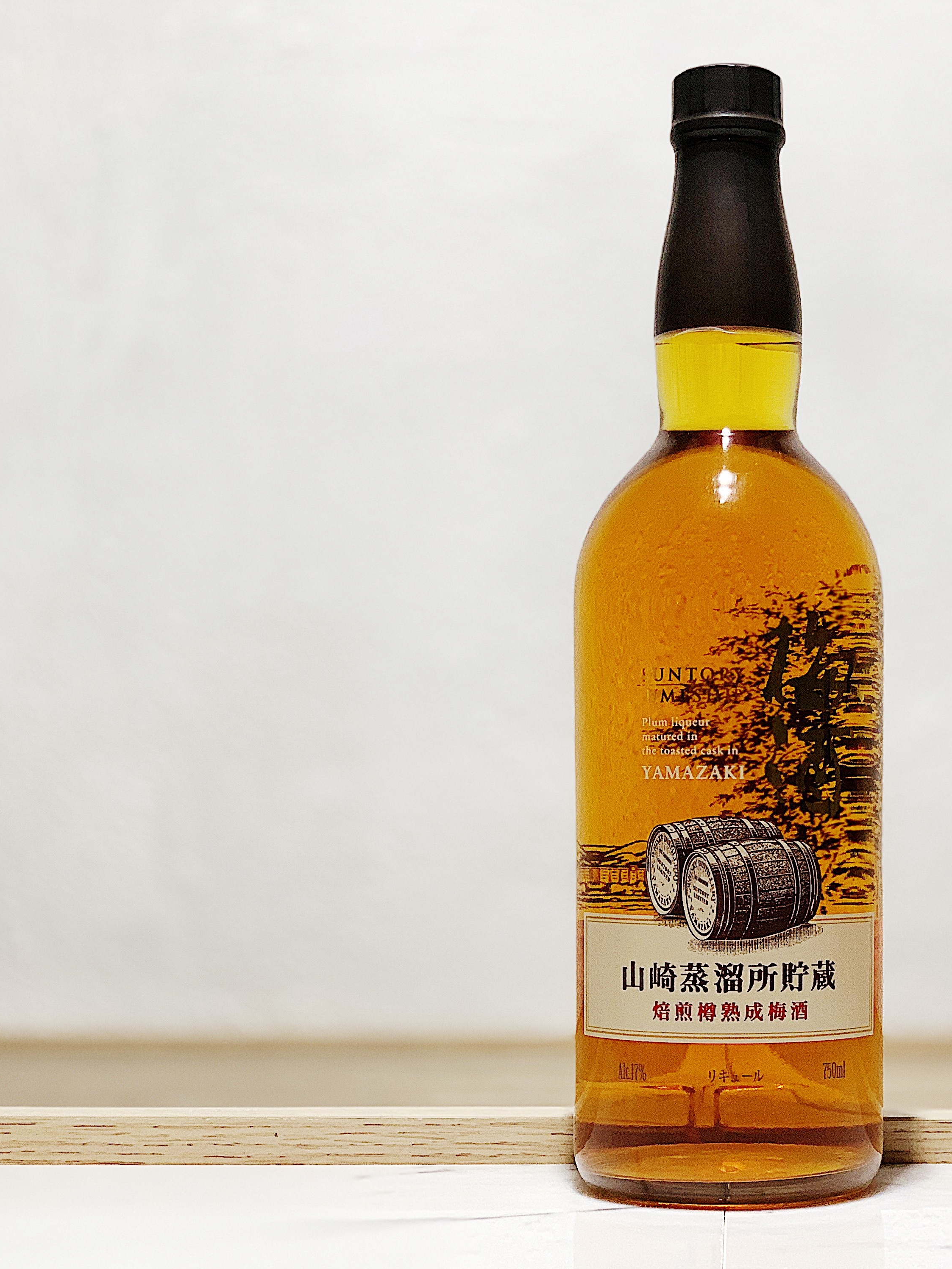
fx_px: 2567
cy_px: 630
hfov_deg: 20.8
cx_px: 721
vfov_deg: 27.8
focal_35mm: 70
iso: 100
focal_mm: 6
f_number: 2.4
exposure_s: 1/50
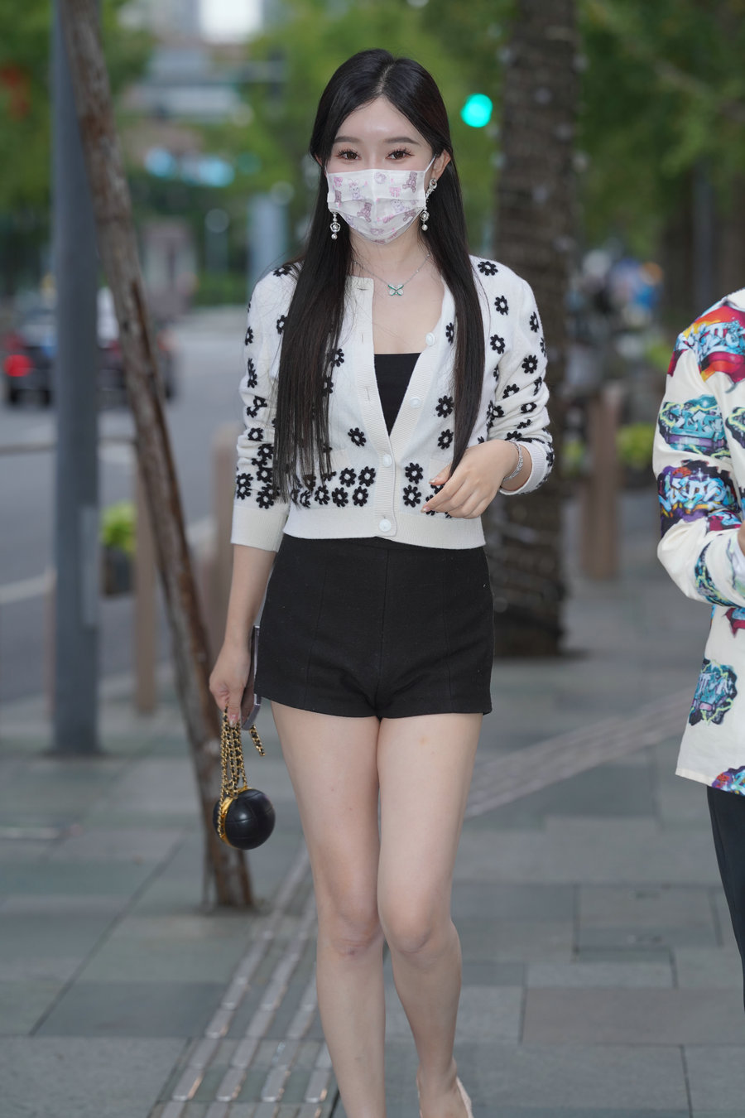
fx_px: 4190
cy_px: 559
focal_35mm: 135
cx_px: 372
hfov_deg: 10.2
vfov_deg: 15.2
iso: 400
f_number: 4
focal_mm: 135
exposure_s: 1/200
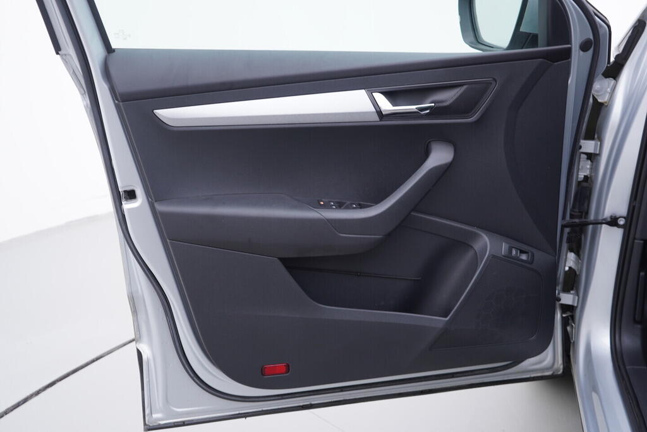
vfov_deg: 36.9
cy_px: 216
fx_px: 647
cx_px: 324
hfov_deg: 53.1
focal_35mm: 36
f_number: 3.2
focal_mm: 24
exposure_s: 1/50
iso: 125
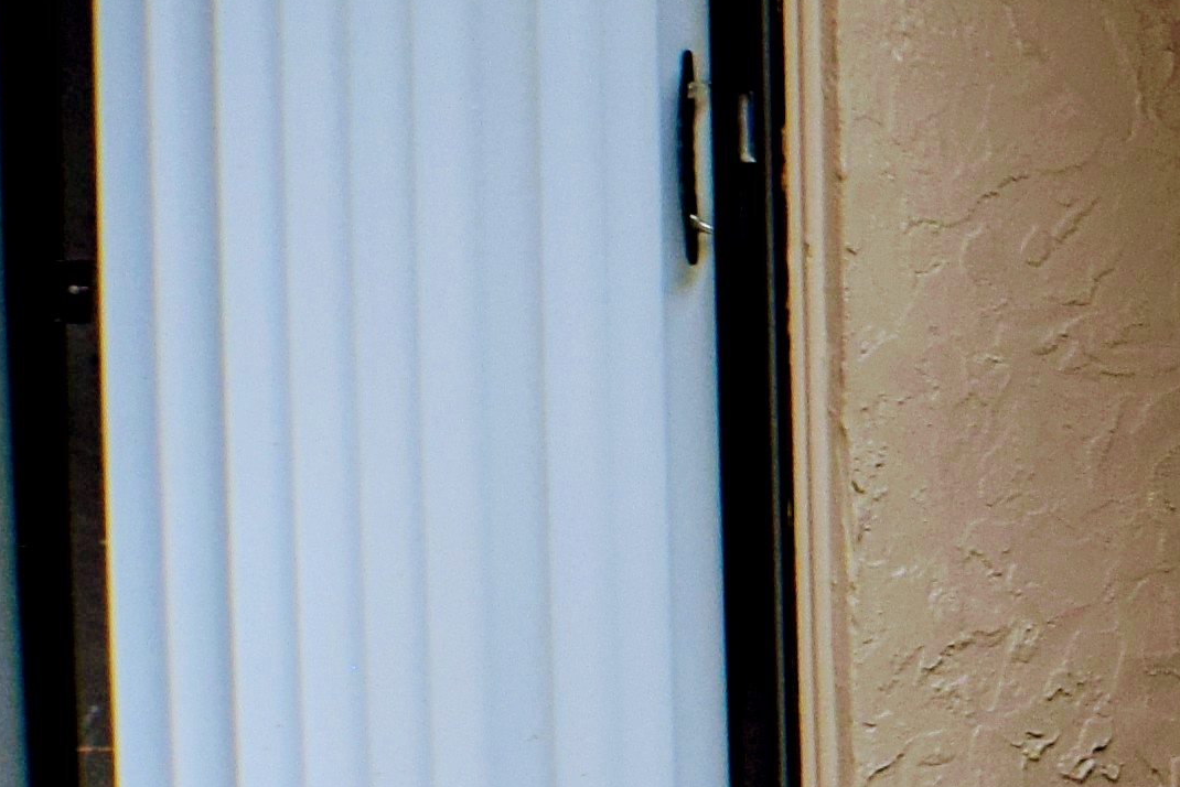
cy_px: 428
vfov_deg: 7.4
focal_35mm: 185
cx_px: 1798
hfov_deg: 10.7
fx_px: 6065
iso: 400
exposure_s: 1/200
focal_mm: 22
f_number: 10
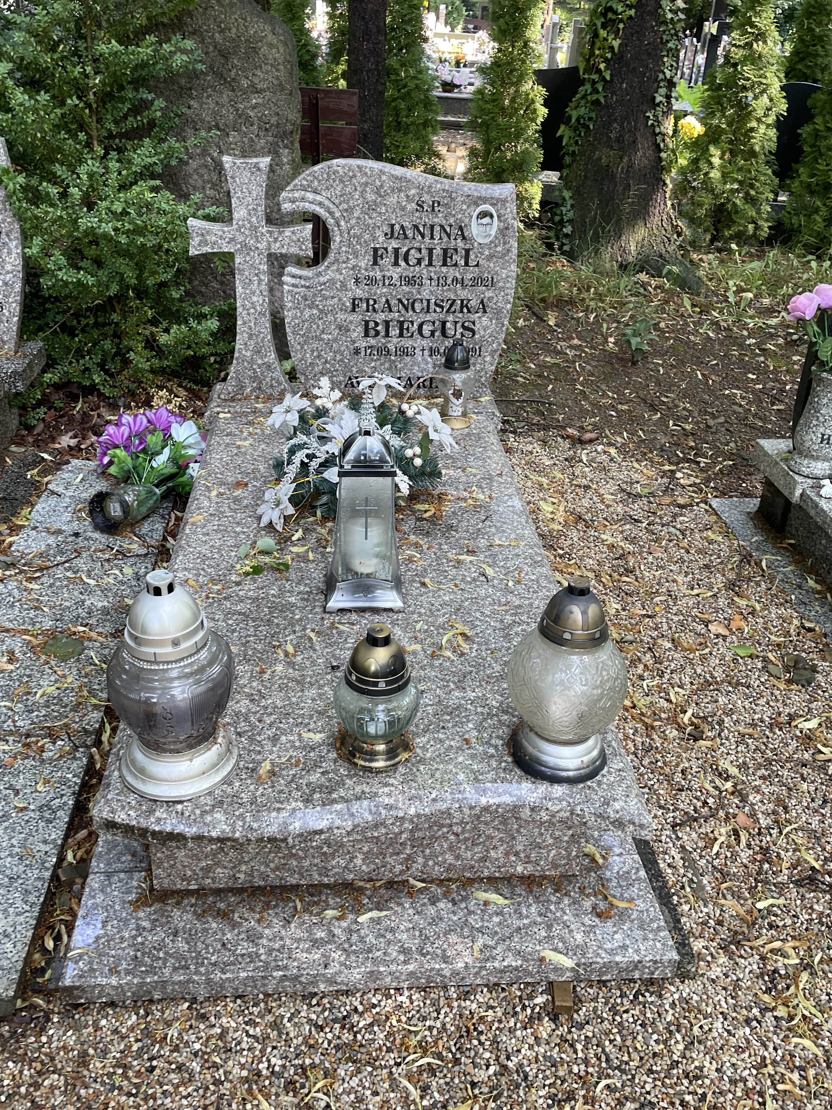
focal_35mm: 30
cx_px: 383
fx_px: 961
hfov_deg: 46.8
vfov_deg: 59.9
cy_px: 521
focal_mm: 4.2
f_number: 1.6
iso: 80
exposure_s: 1/121
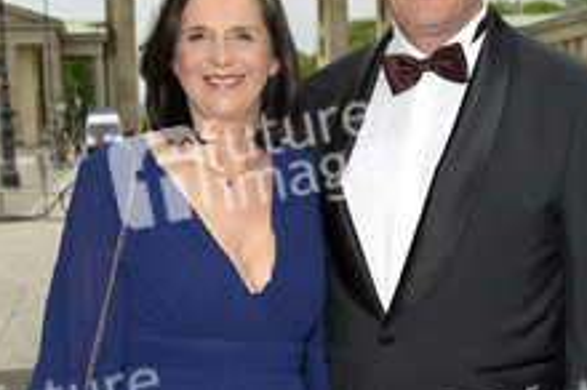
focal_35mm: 91
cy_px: 299
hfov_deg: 22.4
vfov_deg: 14.9
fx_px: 1482
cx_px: 323
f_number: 8
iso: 500
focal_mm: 50
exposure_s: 1/250
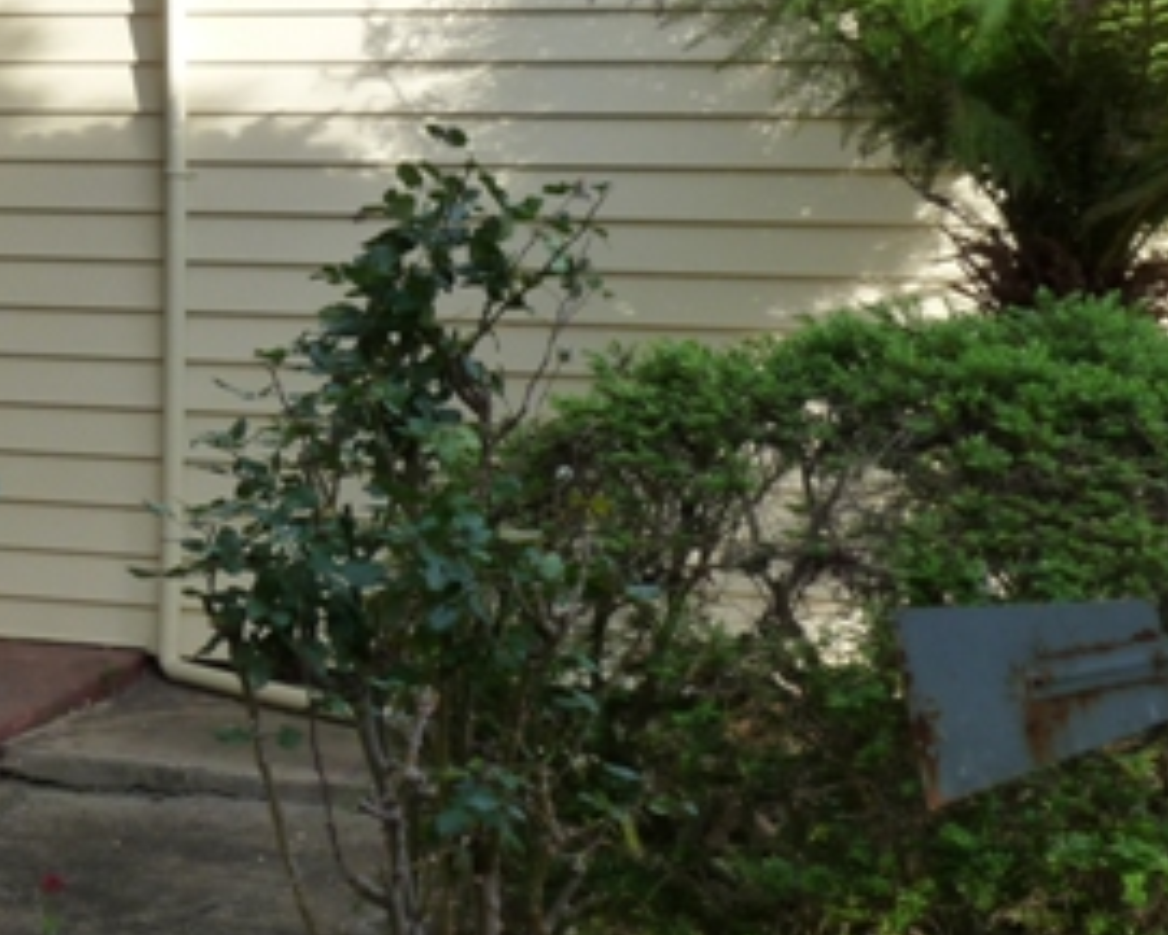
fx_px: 3423
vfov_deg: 15.5
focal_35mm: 99
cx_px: -181
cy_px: 194
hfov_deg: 18.5
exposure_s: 1/250
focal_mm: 7.6
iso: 160
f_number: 5
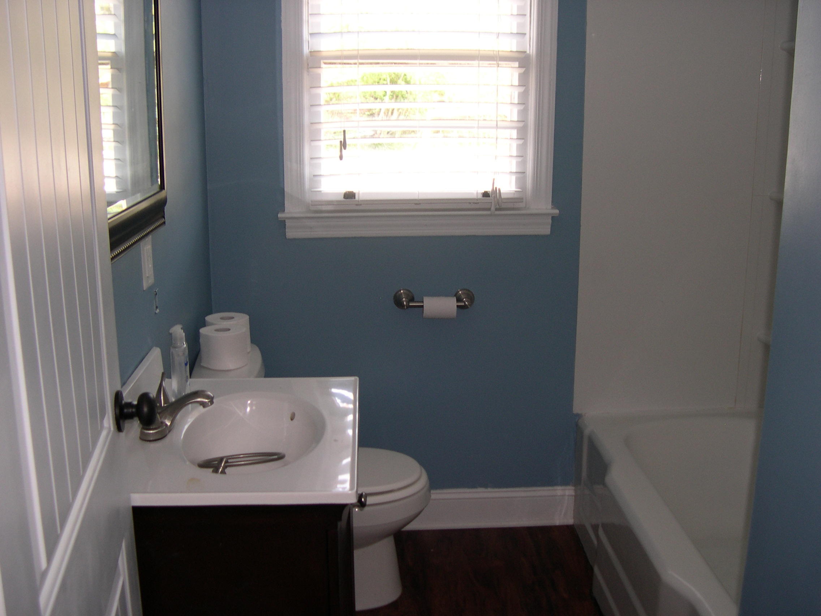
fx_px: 901
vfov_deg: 37.7
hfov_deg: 49.0
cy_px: 308
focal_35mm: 38
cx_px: 410
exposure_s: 1/30
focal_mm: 8
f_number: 2.8
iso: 100
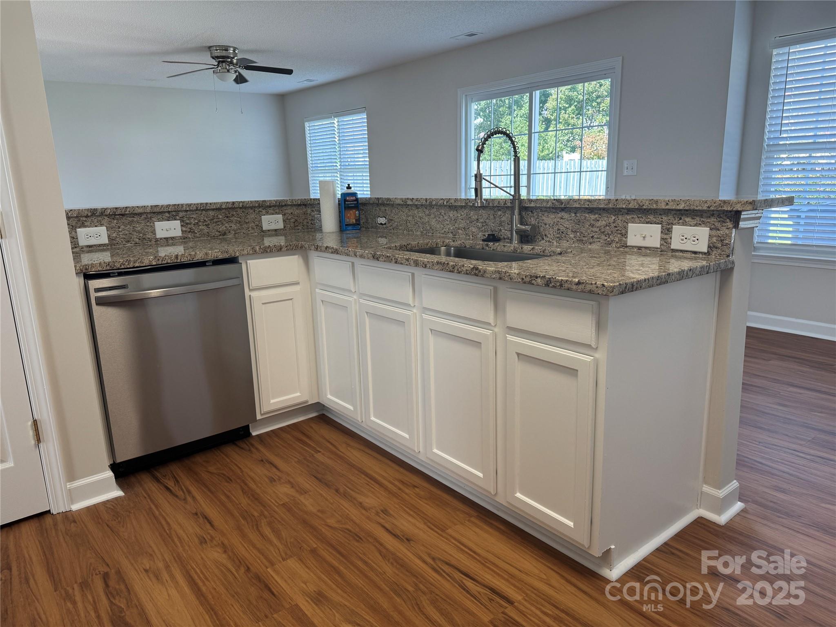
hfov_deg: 71.6
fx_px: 580
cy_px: 314
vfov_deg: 56.8
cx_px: 418
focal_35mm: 24
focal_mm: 6.76
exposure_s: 1/129
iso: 80
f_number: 1.78
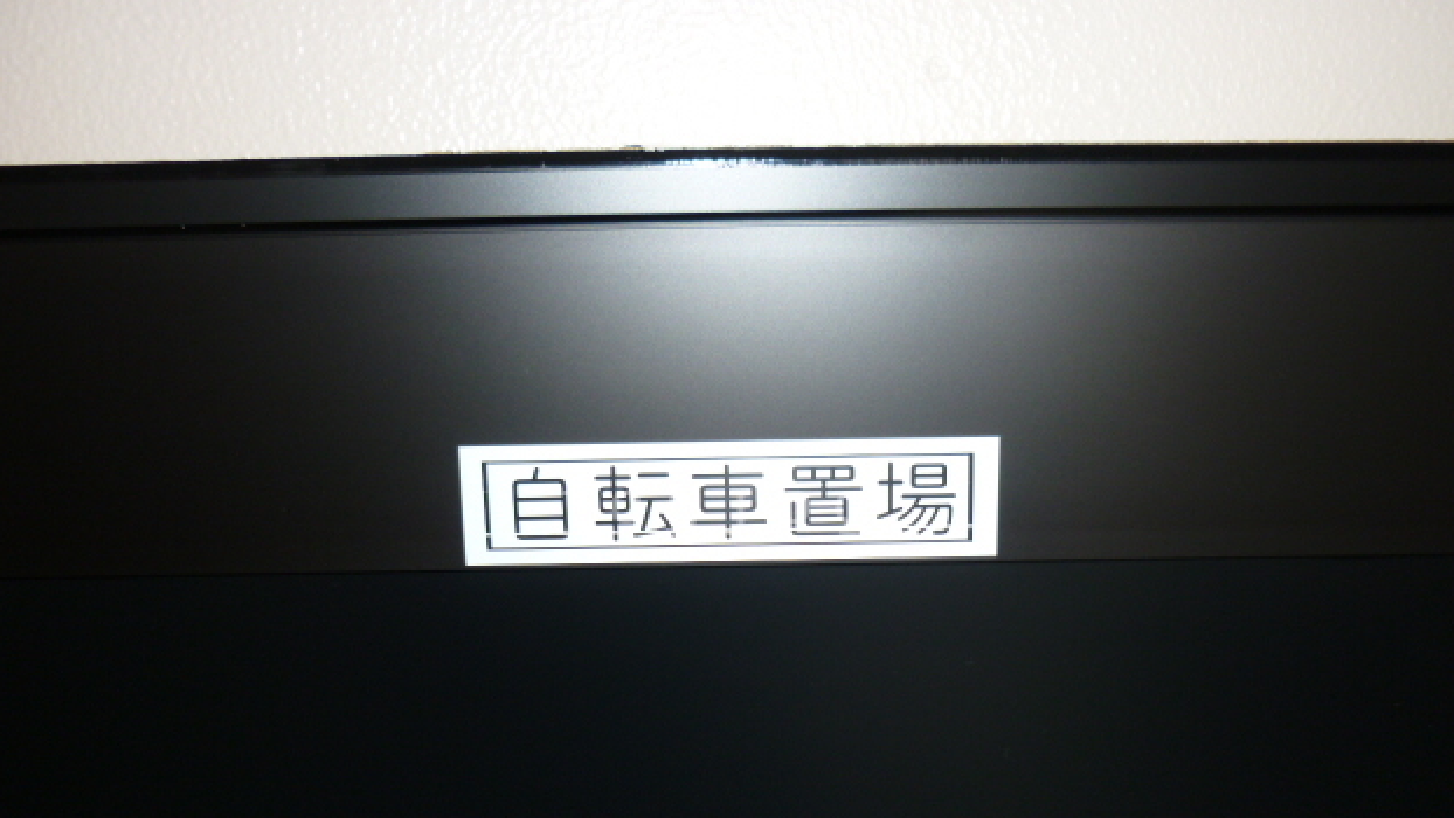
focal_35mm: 37
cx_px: 718
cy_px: 507
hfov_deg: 54.0
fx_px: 1427
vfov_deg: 31.9
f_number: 2.8
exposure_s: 1/30
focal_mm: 5.5
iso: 100
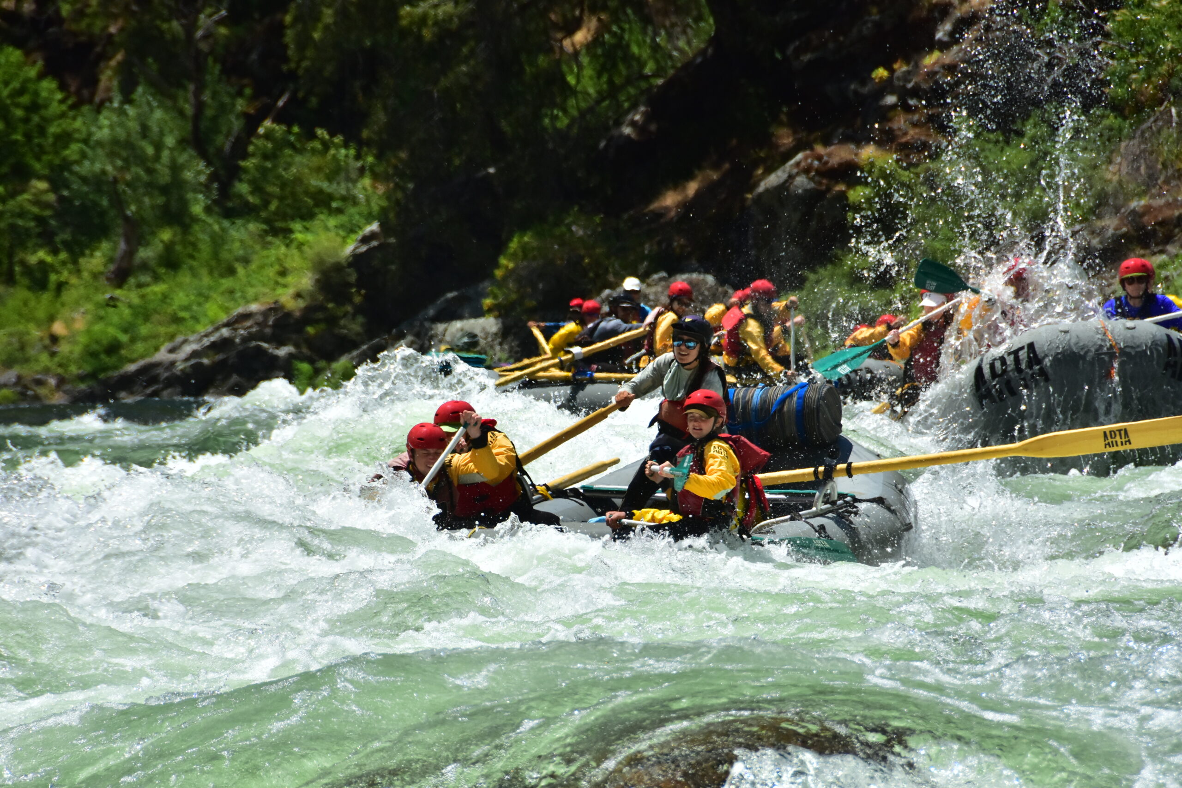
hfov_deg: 6.9
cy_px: 394
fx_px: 9850
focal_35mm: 300
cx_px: 591
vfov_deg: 4.6
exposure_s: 1/1000
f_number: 8
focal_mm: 200
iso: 640
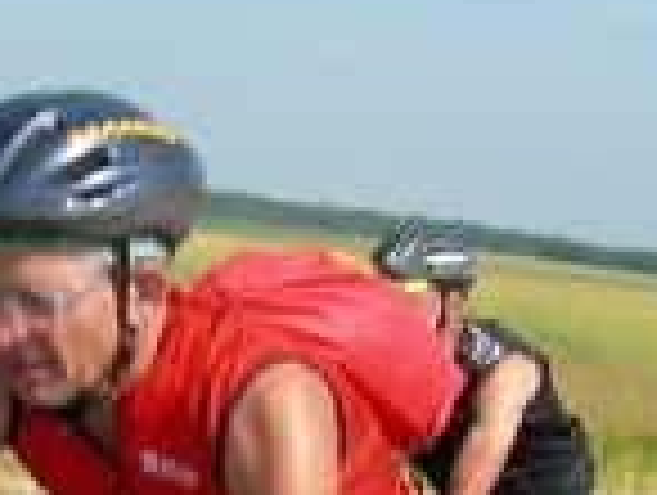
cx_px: 266
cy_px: 729
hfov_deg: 12.6
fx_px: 2966
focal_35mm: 156
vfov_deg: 9.3
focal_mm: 7.8
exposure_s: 1/420
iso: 50
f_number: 4.8
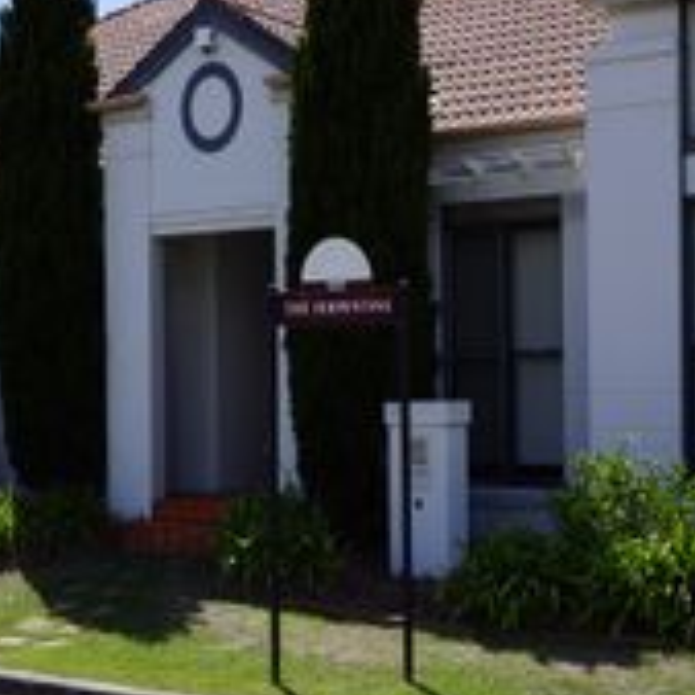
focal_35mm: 71
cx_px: 308
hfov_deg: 24.3
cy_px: 385
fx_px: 1613
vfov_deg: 24.3
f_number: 13
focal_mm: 20
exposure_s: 1/125
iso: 100
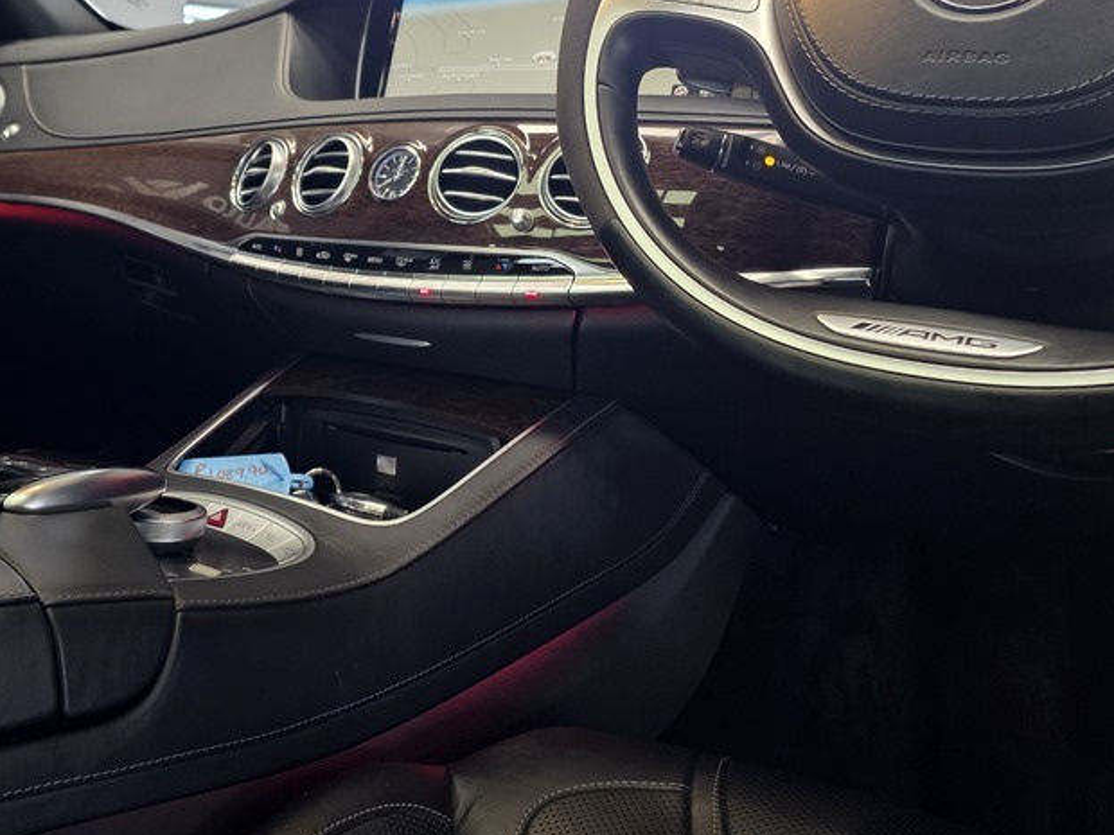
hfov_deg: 47.4
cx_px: 300
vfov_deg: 36.7
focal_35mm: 38
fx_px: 1223
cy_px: 198
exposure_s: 1/63
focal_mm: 6.25
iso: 250
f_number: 1.7
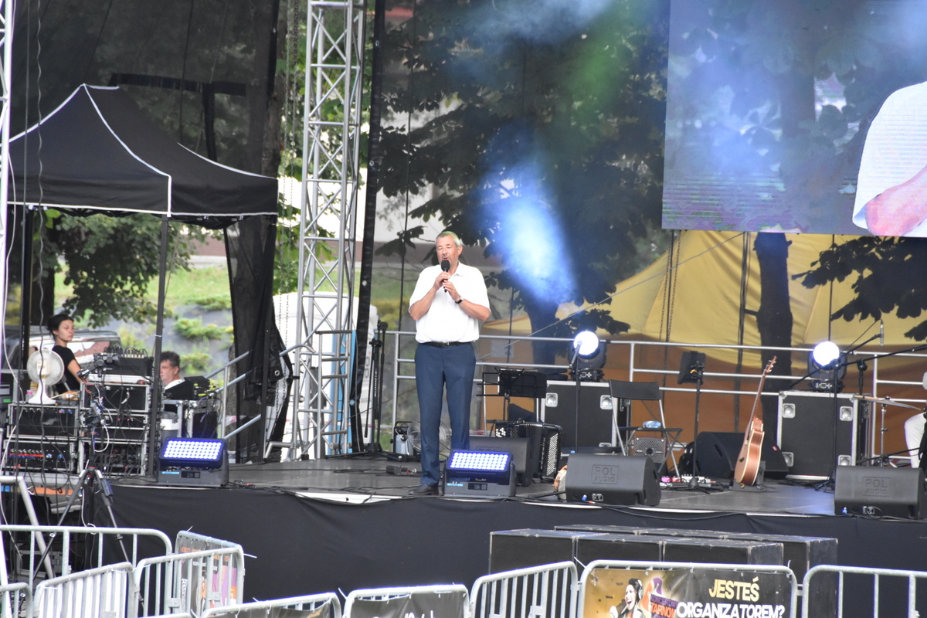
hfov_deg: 6.9
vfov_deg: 4.6
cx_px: 464
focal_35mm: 300
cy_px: 309
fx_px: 7724
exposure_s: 1/320
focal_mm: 200
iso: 2800
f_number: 5.6
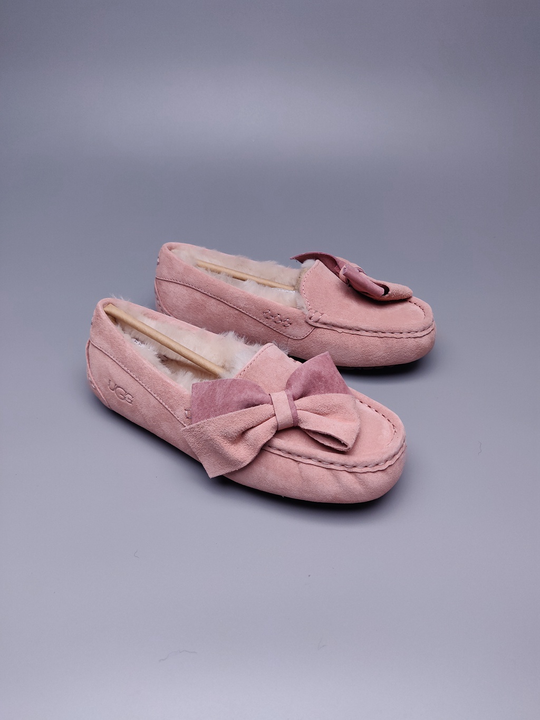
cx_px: 270
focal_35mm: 25
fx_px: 520
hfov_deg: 54.9
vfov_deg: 69.4
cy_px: 360
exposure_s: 1/60
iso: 100
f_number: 1.7
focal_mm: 4.25
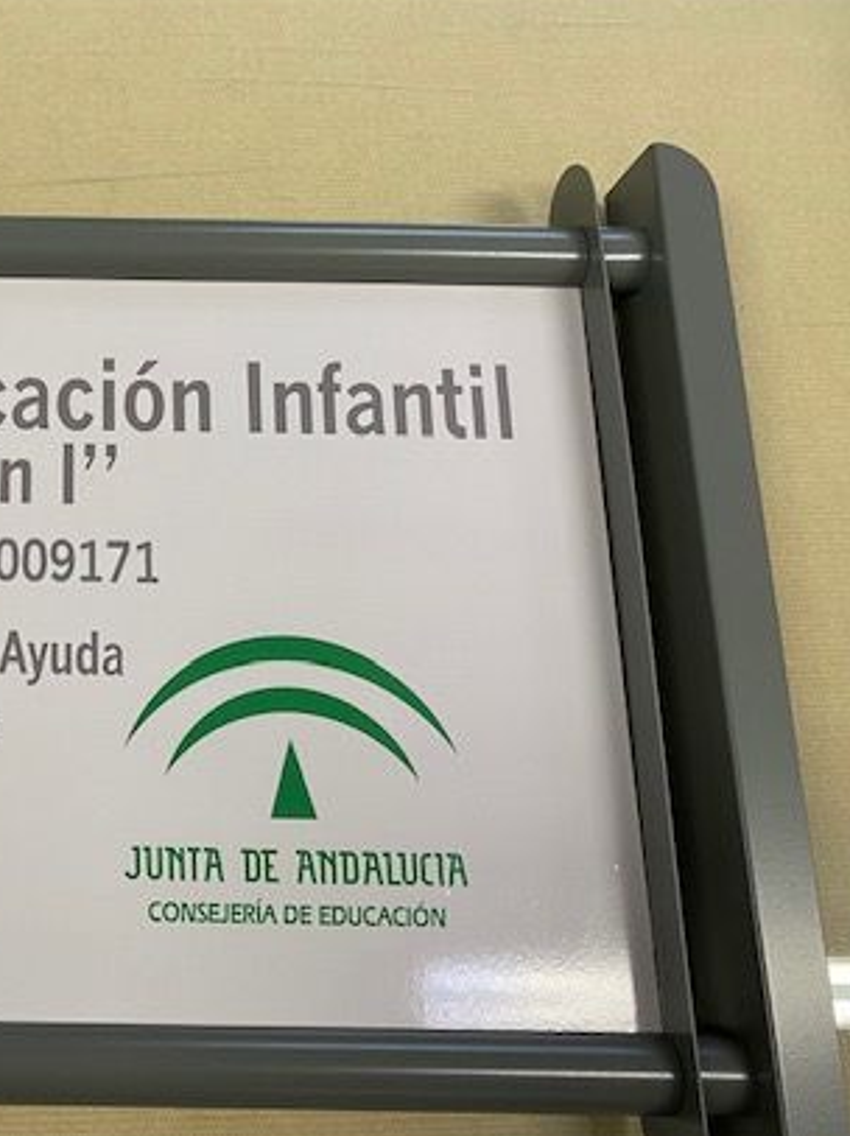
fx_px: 1344
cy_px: 551
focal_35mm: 41
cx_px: 3
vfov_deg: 45.8
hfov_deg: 32.3
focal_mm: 4.25
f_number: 1.8
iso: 80
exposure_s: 1/50
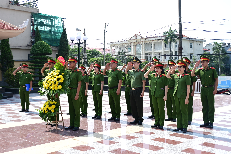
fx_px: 289
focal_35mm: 45
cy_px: 77
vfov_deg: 29.9
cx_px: 116
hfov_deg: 43.6
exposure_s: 1/200
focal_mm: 30
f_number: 5
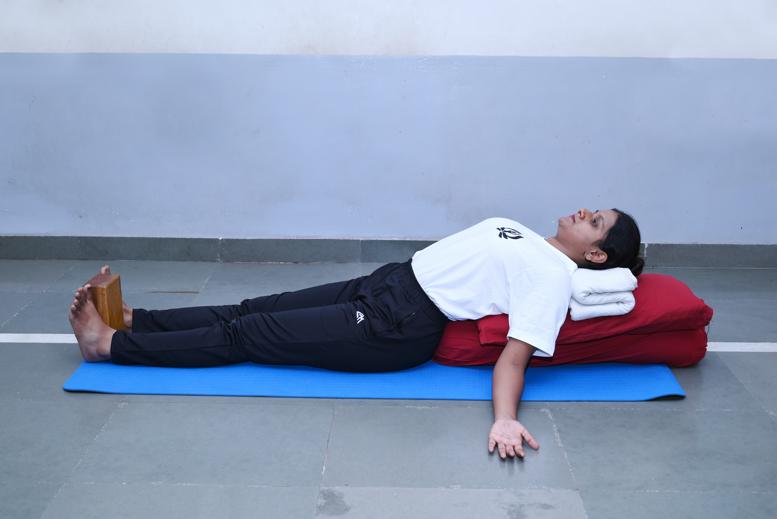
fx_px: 820
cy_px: 260
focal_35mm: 38
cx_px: 388
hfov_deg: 50.7
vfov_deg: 35.1
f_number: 6.3
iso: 400
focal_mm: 38
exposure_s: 1/160
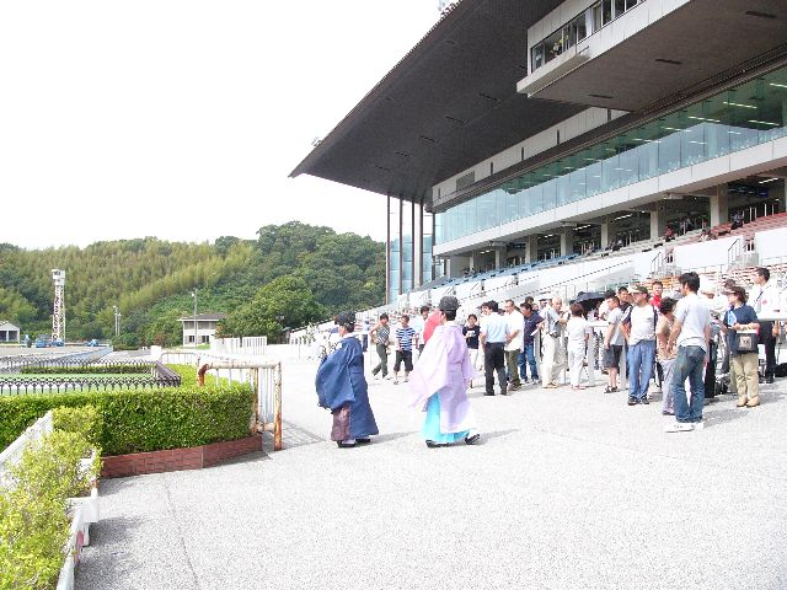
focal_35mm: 36
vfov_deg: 39.7
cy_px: 295
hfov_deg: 51.4
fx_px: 818
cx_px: 394
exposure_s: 1/1000
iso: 100
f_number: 2.8
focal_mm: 6
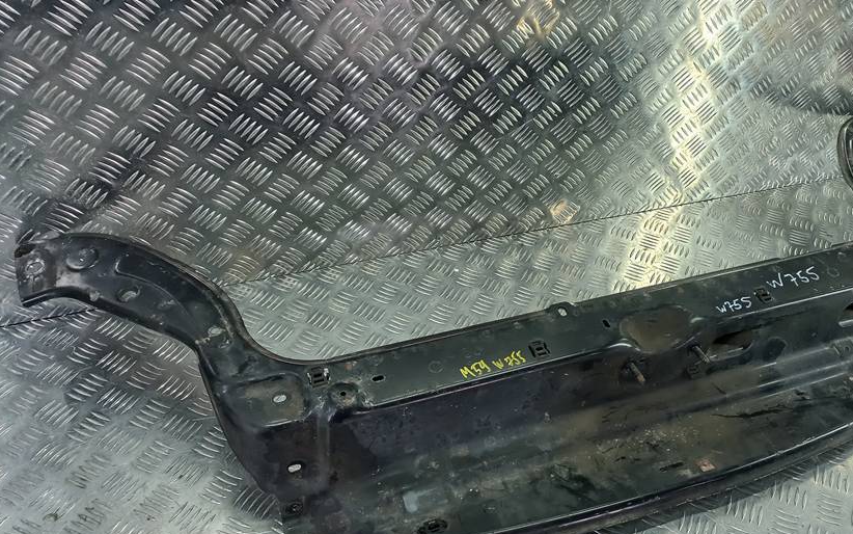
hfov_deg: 57.9
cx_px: 494
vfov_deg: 38.3
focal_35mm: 33
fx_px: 767
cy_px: 265
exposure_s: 1/50
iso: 50
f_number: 1.8
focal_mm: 4.6
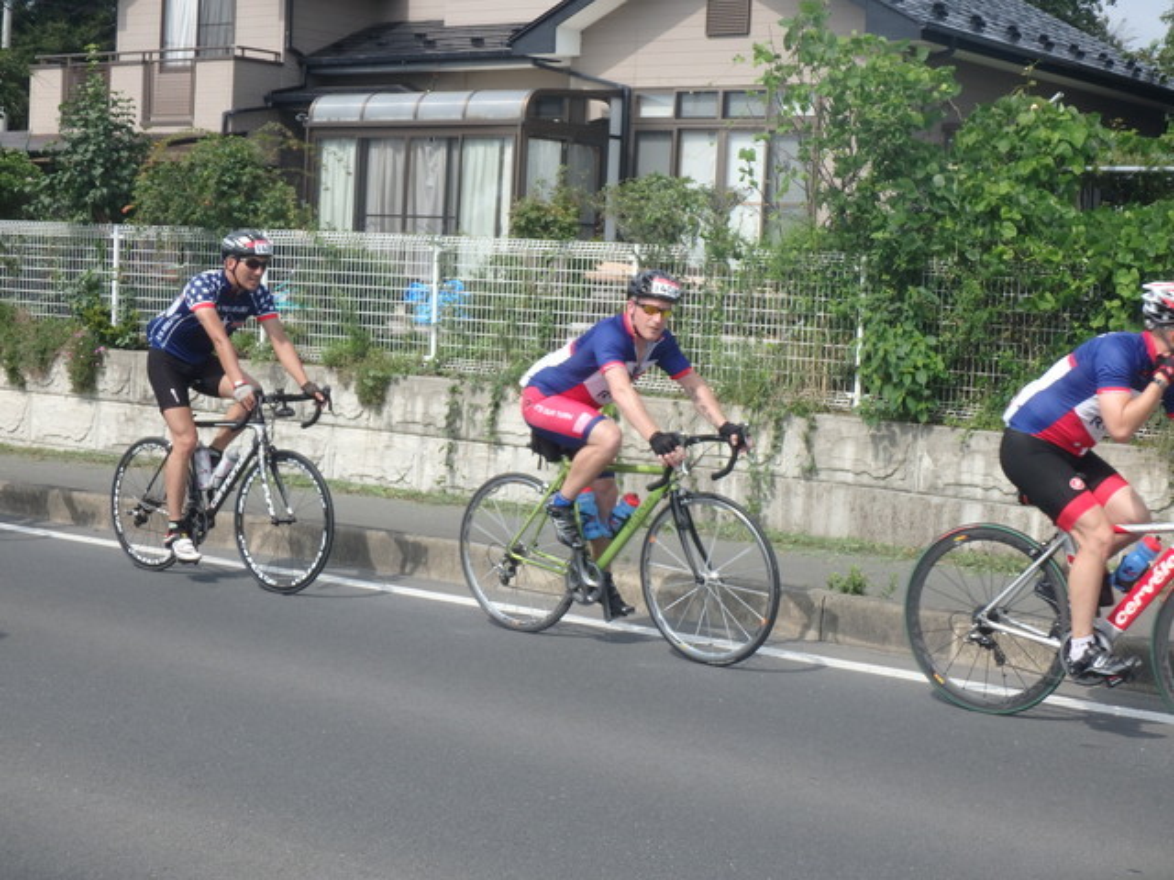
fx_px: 1662
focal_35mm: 49
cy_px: 440
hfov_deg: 38.9
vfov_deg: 29.7
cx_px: 587
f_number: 5.2
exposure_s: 1/640
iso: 125
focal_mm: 8.7
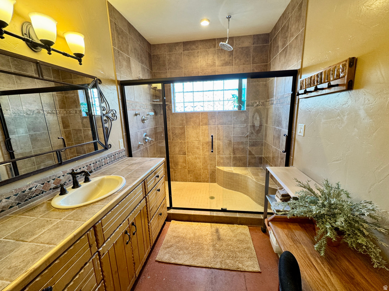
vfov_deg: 85.7
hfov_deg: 102.1
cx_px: 194
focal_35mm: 14
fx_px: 157
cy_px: 146
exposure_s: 1/60
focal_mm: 2.22
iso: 200
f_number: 2.2
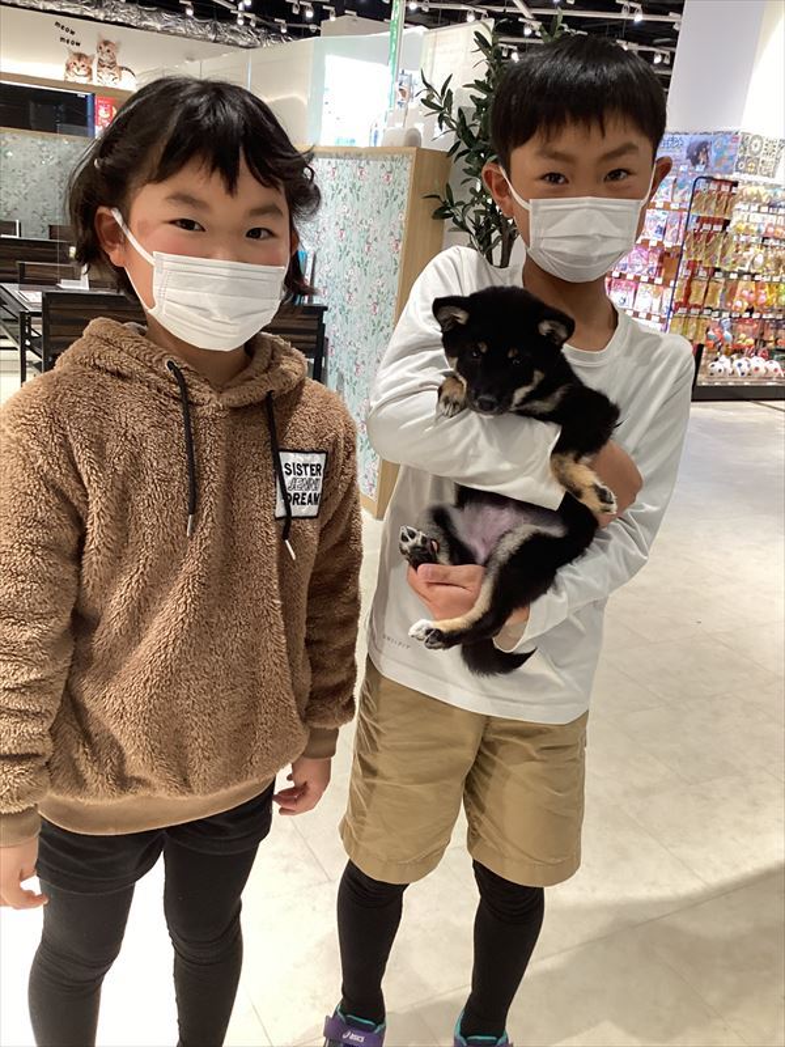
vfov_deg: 58.4
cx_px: 392
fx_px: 937
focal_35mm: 31
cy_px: 524
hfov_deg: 45.4
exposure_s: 1/60
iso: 125
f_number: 2.4
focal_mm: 3.3
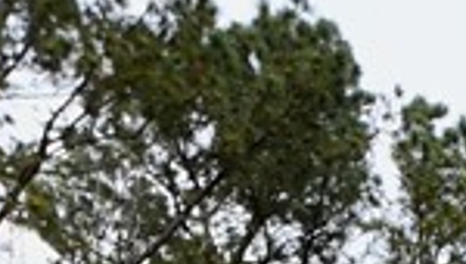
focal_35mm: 136
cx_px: 649
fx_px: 1683
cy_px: 865
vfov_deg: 7.5
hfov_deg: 14.9
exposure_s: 1/250
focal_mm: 12
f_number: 7.1
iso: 200
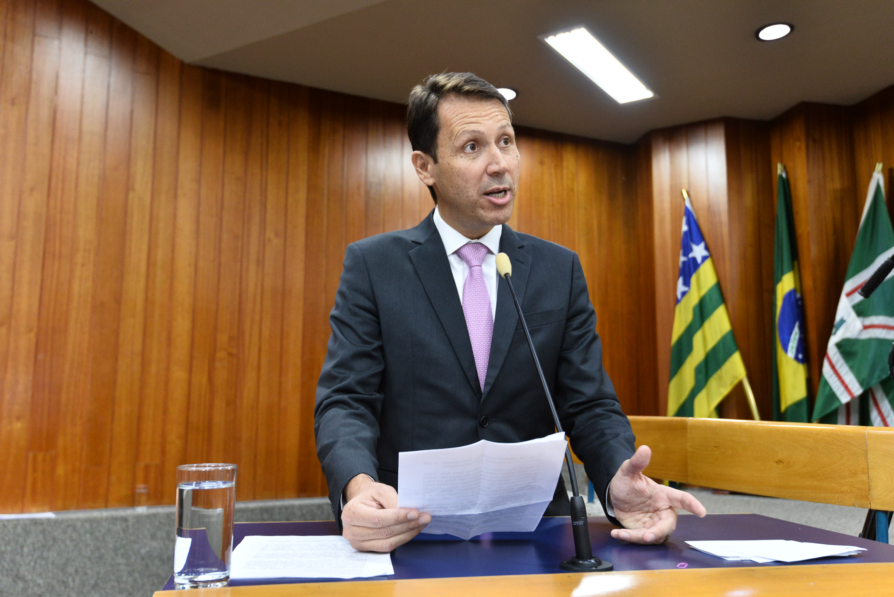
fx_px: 795
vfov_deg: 41.1
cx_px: 447
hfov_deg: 58.7
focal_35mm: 32
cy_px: 298
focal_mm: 32
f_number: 5
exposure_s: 1/60
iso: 1600
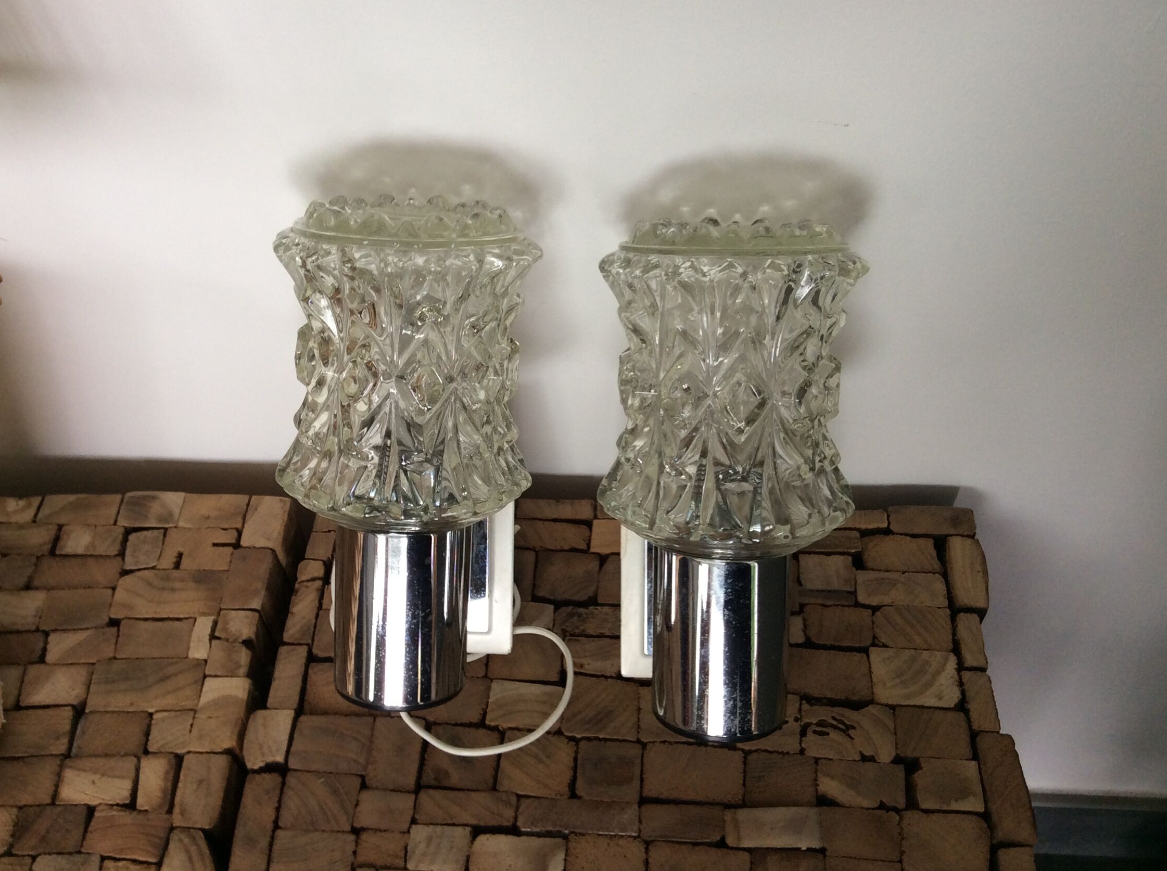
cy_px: 431
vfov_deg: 38.6
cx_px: 547
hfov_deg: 50.2
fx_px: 1245
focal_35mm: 37
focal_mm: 3.3
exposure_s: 1/33
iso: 40
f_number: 2.4
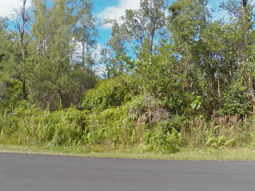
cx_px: 128
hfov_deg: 63.4
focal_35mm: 28
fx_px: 206
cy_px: 96
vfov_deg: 49.7
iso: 125
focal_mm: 4.9
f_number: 5.6
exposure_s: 1/1000
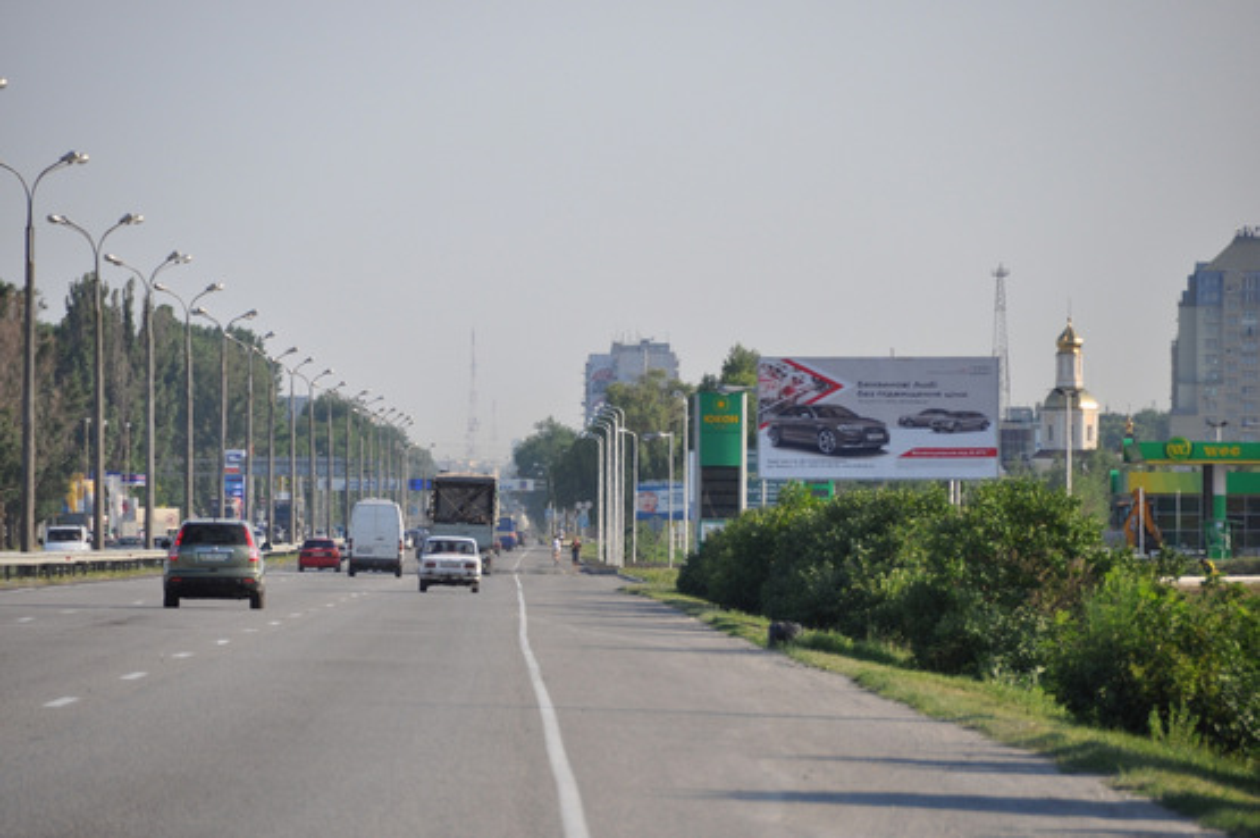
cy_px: 419
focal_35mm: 300
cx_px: 630
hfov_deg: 6.9
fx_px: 10490
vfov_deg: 4.6
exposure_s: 1/640
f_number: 6.3
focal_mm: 200
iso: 200
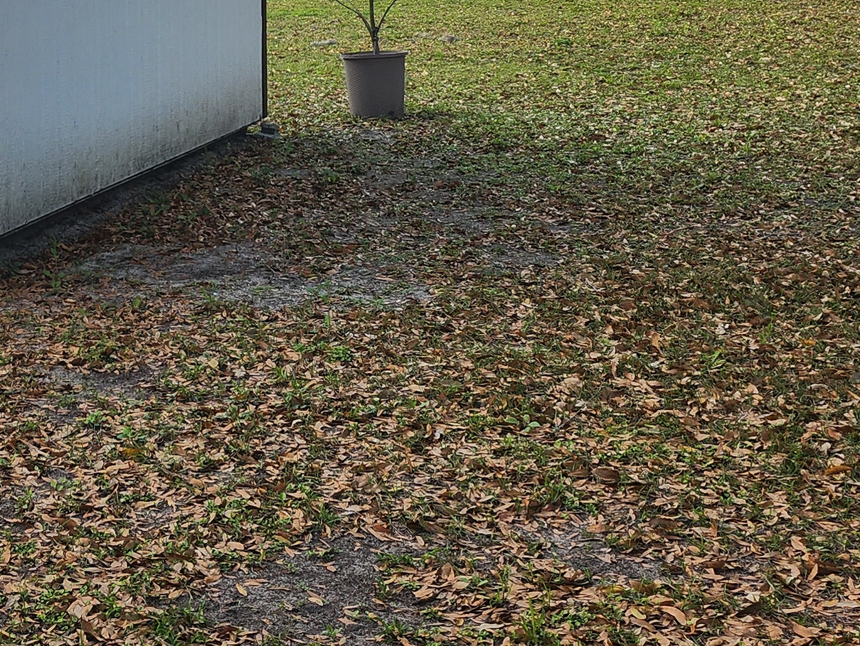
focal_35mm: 70
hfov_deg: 26.5
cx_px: 34
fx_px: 1740
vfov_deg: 20.4
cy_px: -1
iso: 50
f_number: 1.8
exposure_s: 1/489
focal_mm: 5
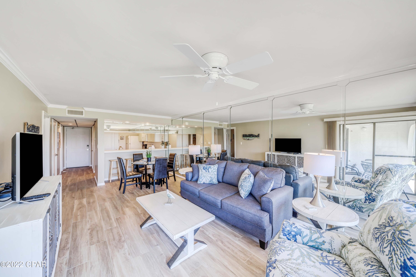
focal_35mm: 12
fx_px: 139
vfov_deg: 90.0
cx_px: 208
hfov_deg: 112.6
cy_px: 138
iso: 100
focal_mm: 12
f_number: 5
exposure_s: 1/8
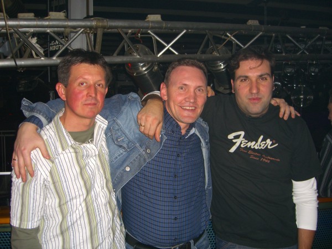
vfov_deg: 37.7
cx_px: 166
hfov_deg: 49.0
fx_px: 364
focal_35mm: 38
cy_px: 124
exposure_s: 1/60
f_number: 2.8
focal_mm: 7.9
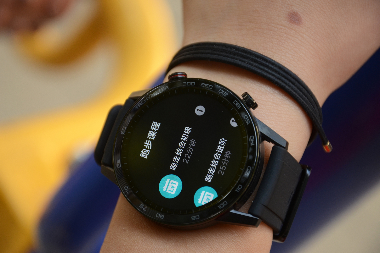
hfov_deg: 14.7
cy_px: 126
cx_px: 191
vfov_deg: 9.8
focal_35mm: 140
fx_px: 1478
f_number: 5.6
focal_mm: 92
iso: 500
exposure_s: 1/125
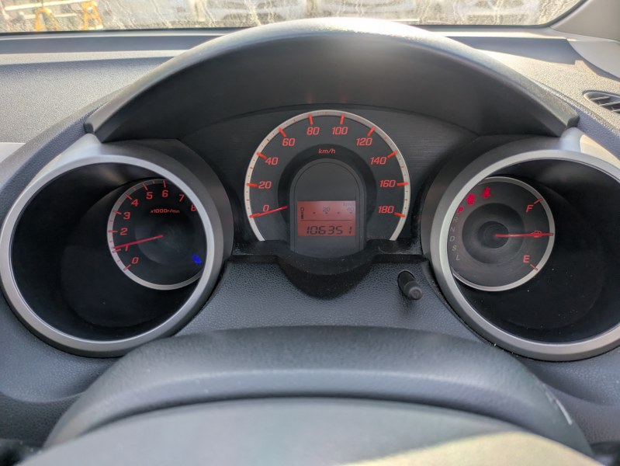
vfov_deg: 54.9
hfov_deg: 69.4
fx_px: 448
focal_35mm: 25
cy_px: 233
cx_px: 310
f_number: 1.89
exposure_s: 1/582
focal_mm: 5.43
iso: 40
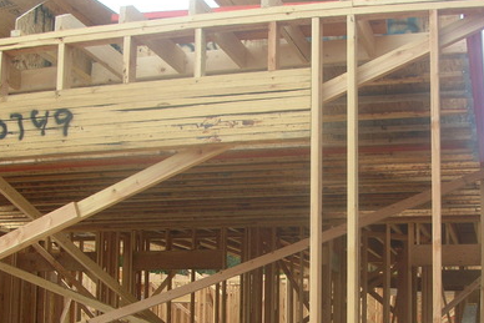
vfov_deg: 22.3
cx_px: 303
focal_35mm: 60
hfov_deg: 33.2
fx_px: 807
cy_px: 263
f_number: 2.8
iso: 50
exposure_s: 1/144
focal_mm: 5.8
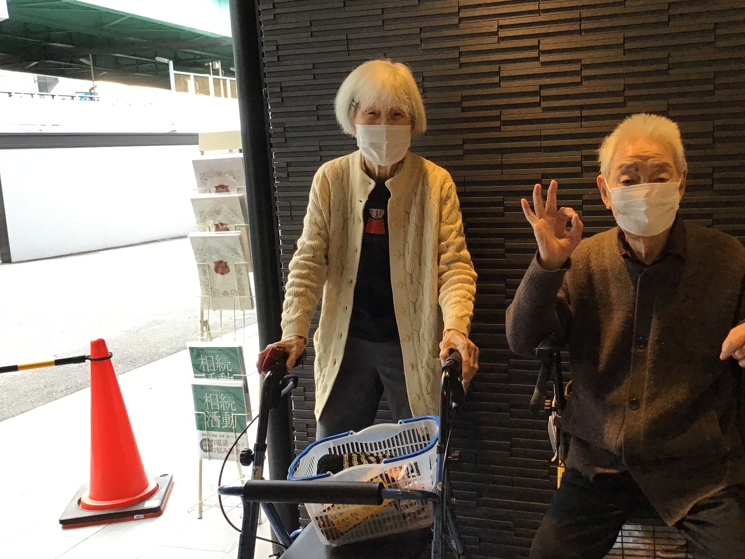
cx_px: 448
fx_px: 818
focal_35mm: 38
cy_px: 279
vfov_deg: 37.7
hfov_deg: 48.7
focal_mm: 3.3
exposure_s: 1/30
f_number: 2.4
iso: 32
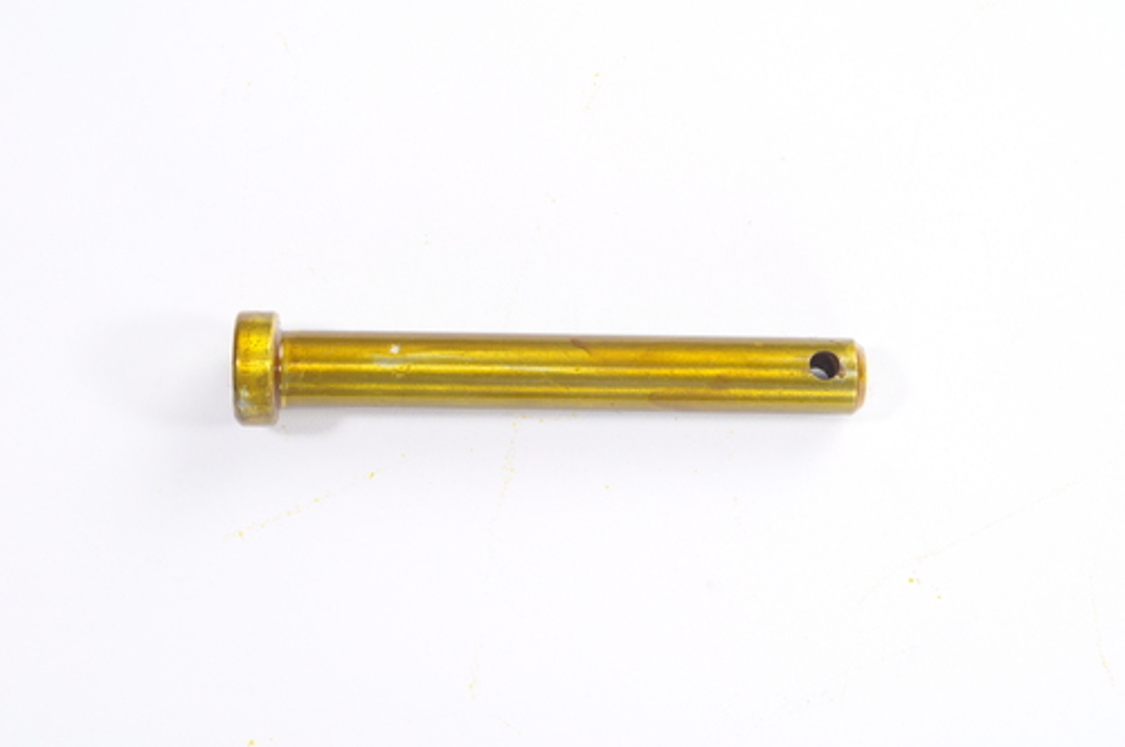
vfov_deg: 18.1
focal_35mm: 75
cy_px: 374
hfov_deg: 27.0
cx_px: 562
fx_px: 2341
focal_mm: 50
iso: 200
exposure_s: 1/125
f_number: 10
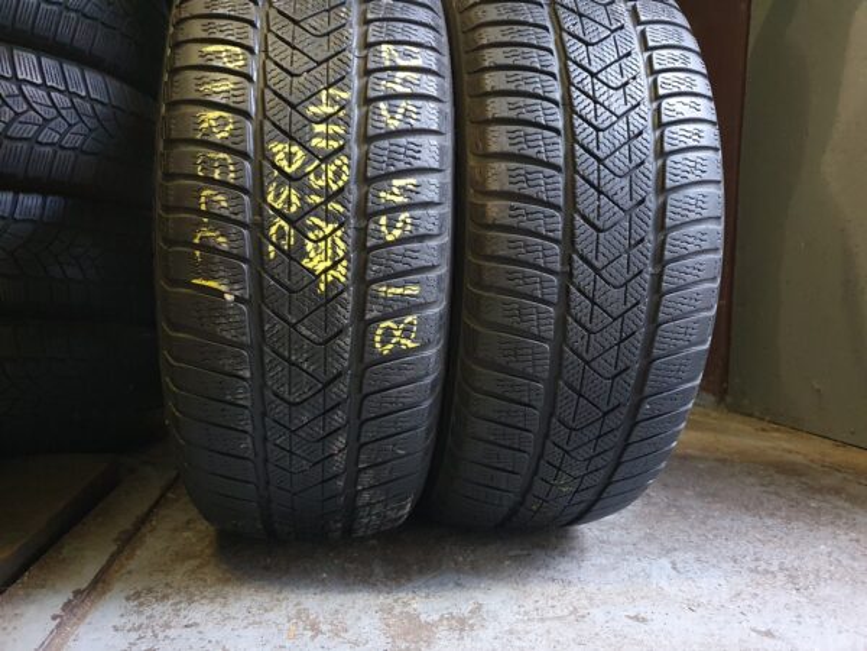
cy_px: 326
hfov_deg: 67.3
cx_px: 434
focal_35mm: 26
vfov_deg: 53.1
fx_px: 651
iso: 500
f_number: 1.5
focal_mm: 4.32
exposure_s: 1/13
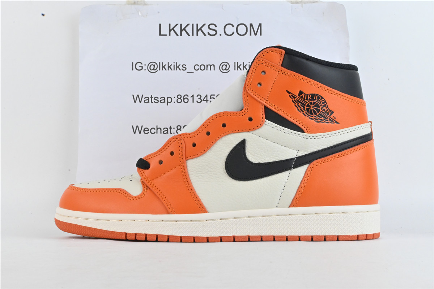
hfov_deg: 40.0
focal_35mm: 50
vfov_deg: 27.3
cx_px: 217
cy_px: 144
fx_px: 597
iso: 1600
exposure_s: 1/25
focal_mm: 33
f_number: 25
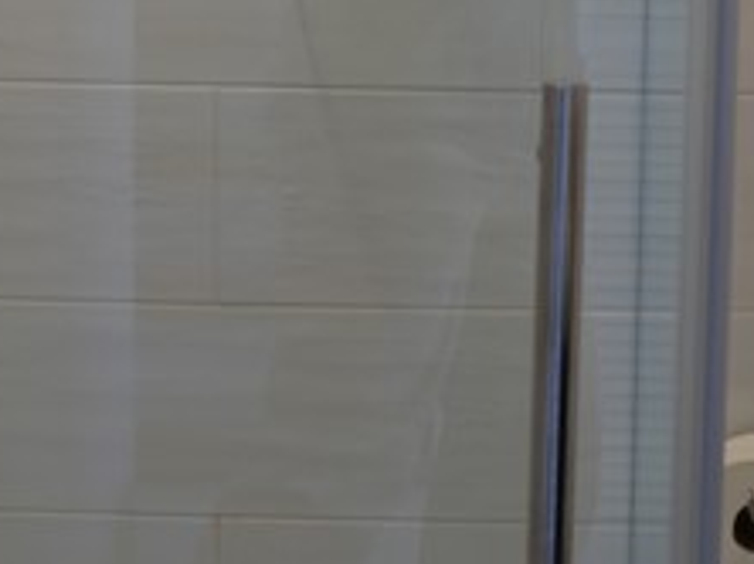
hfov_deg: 17.4
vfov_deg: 12.9
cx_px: 543
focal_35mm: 113
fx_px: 2459
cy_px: -27
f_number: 4
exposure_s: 1/160
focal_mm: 24
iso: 640
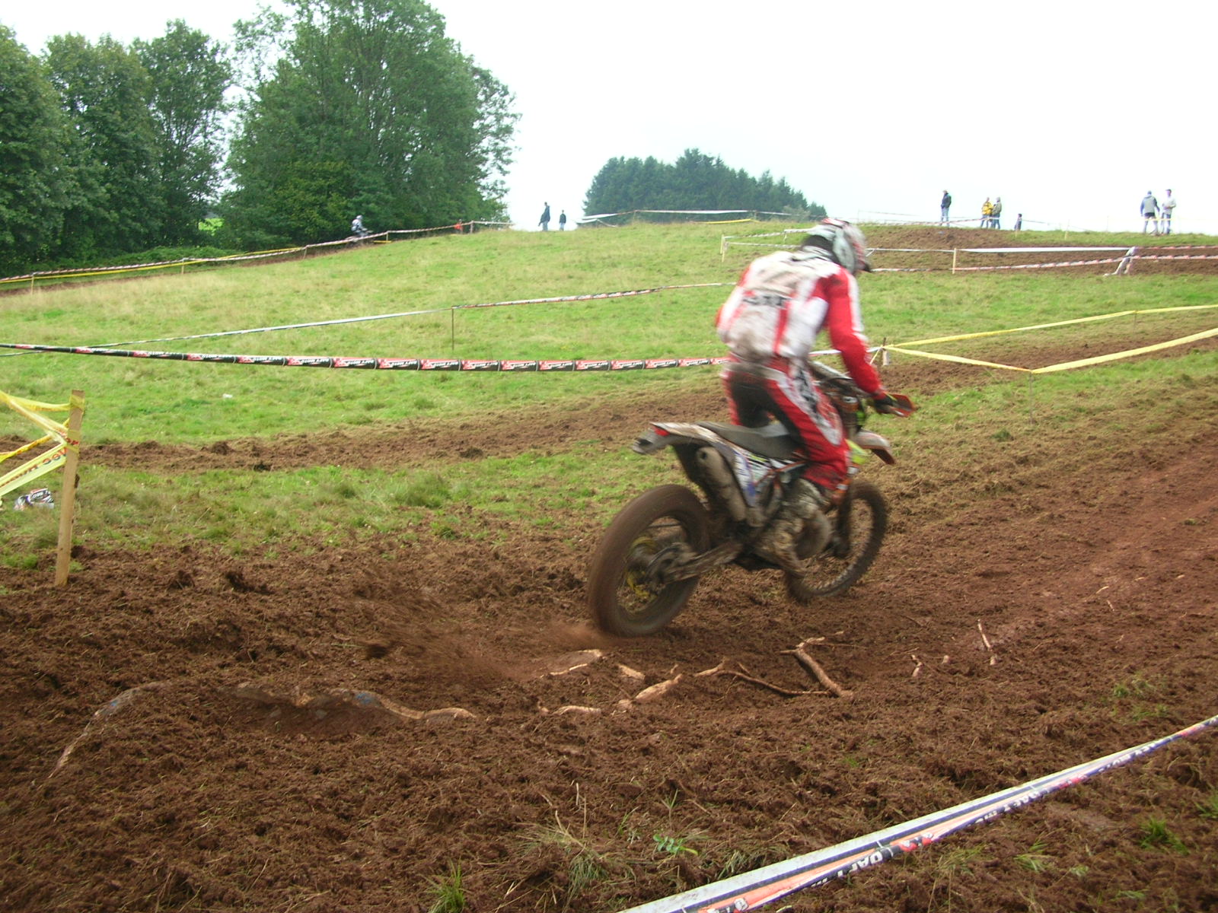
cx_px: 609
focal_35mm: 35
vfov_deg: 40.7
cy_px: 456
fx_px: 1232
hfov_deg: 52.6
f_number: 2.8
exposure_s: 1/142
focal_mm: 5.8
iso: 50
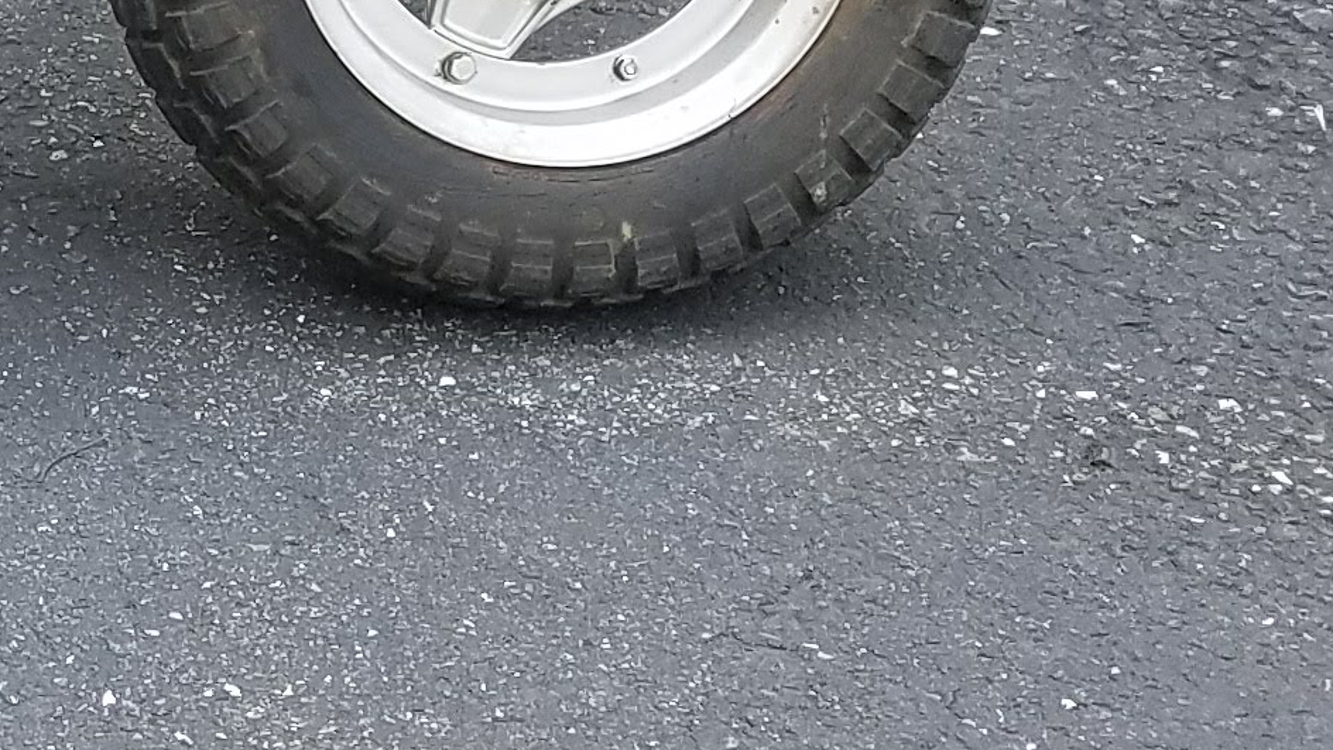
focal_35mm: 121
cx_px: -627
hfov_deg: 16.3
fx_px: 4277
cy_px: -249
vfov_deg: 9.8
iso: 50
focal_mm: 4.2
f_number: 1.7
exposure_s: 1/147
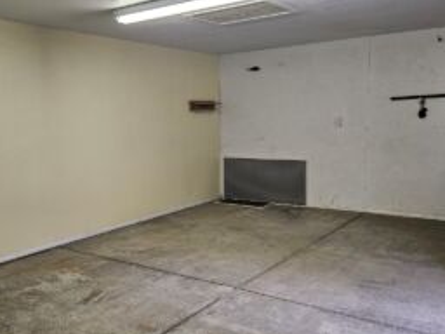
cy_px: 174
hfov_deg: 50.8
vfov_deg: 39.6
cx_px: 167
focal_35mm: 36
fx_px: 463
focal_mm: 5.4
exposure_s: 1/120
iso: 80
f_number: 1.8
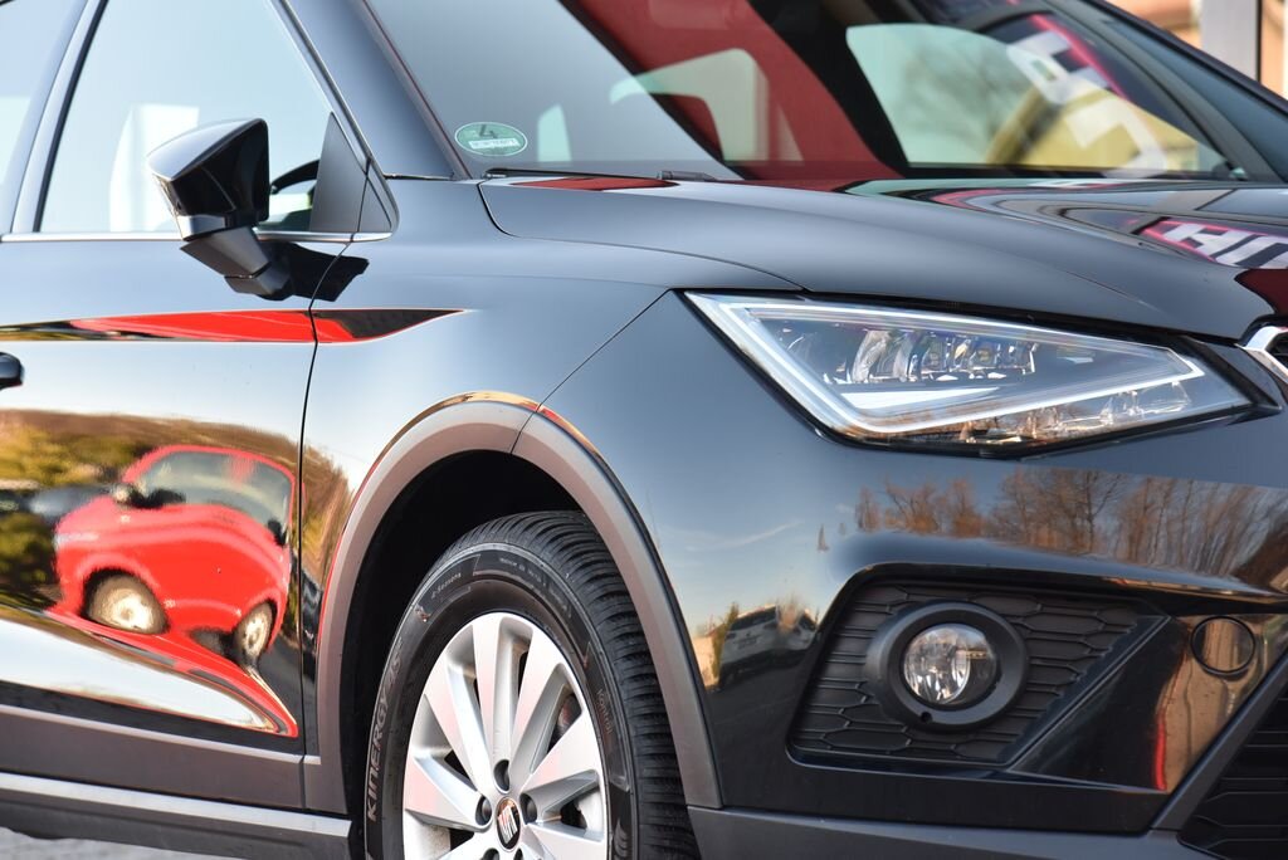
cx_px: 644
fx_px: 4296
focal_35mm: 120
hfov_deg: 17.1
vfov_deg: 11.4
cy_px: 430
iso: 500
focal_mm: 120
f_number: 5.6
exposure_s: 1/125
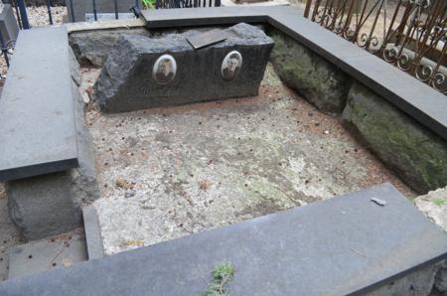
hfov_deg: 67.5
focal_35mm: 27
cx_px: 224
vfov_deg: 47.7
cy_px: 148
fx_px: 335
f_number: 5.6
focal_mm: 18
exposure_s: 1/40
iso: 200
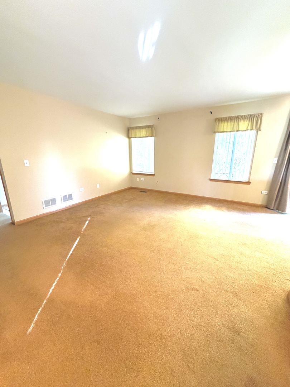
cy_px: 194
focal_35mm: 14
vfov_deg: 102.1
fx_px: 156
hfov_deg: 85.7
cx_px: 145
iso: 500
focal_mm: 2.22
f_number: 2.2
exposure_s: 1/60
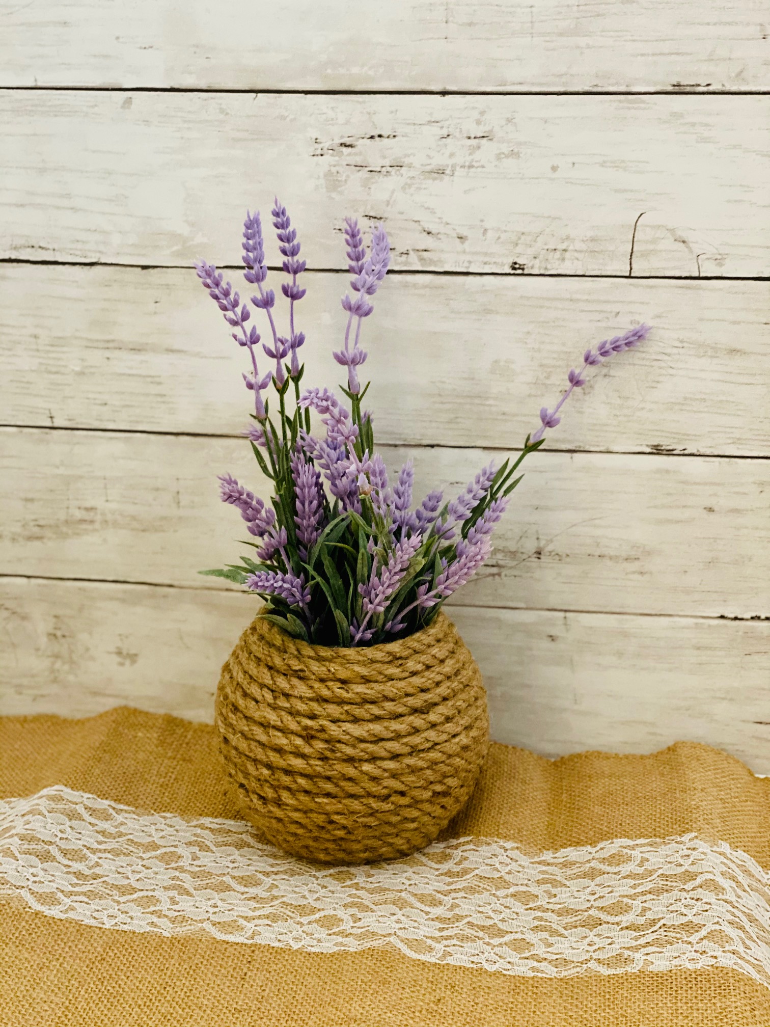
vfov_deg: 36.8
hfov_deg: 28.0
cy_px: 514
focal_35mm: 52
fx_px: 1542
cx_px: 385
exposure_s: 1/20
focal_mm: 6
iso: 400
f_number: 2
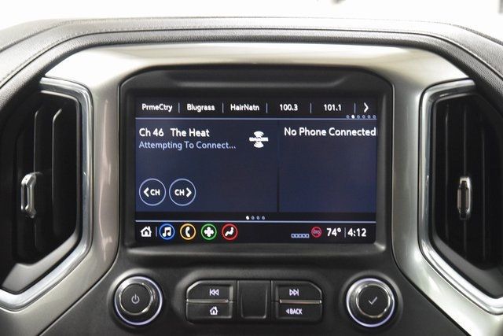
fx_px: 922
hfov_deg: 30.5
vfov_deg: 20.6
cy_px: 168
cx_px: 252
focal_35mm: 66
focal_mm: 44
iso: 3200
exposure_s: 1/15
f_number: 4.2
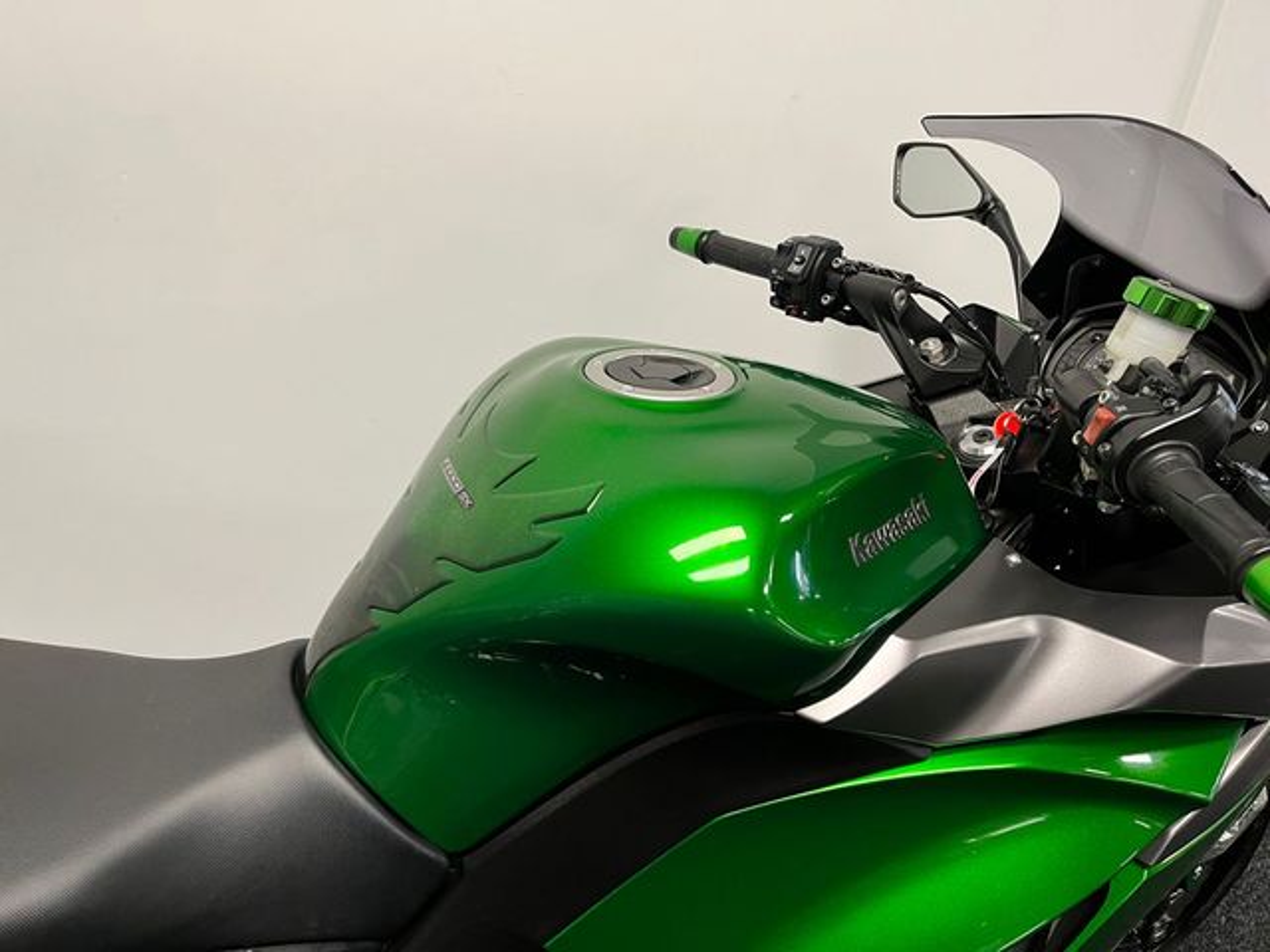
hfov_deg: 67.3
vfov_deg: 53.1
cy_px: 476
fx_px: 954
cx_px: 635
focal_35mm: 26
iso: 100
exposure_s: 1/50
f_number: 1.6
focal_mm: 5.1
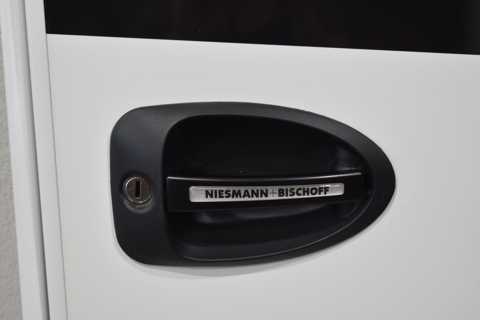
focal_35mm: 60
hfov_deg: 33.4
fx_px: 800
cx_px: 240
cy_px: 160
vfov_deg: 22.6
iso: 800
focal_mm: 40
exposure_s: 1/160
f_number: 5
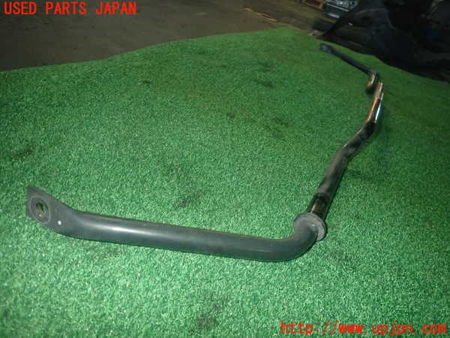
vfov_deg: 54.9
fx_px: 325
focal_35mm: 25
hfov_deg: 69.4
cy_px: 169
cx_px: 225
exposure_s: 1/30
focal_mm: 4.5
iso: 400
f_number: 5.6
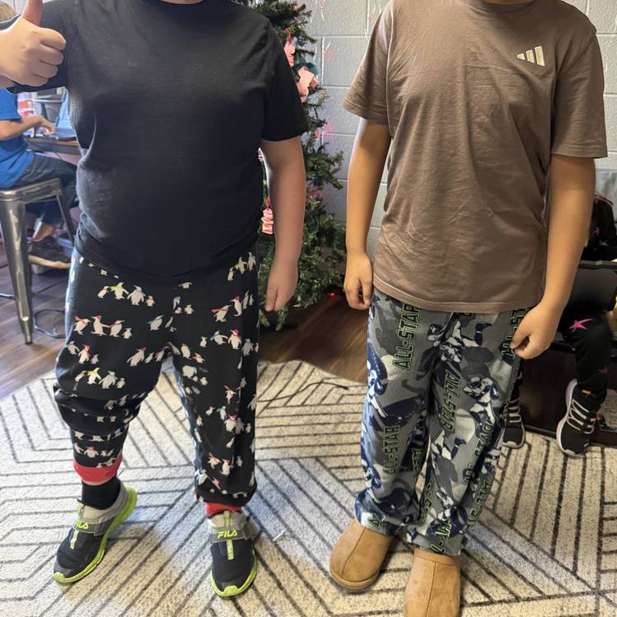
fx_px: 585
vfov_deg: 54.8
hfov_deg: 55.6
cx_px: 310
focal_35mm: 29
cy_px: 219
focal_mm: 6.76
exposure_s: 1/60
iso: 400
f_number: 1.78
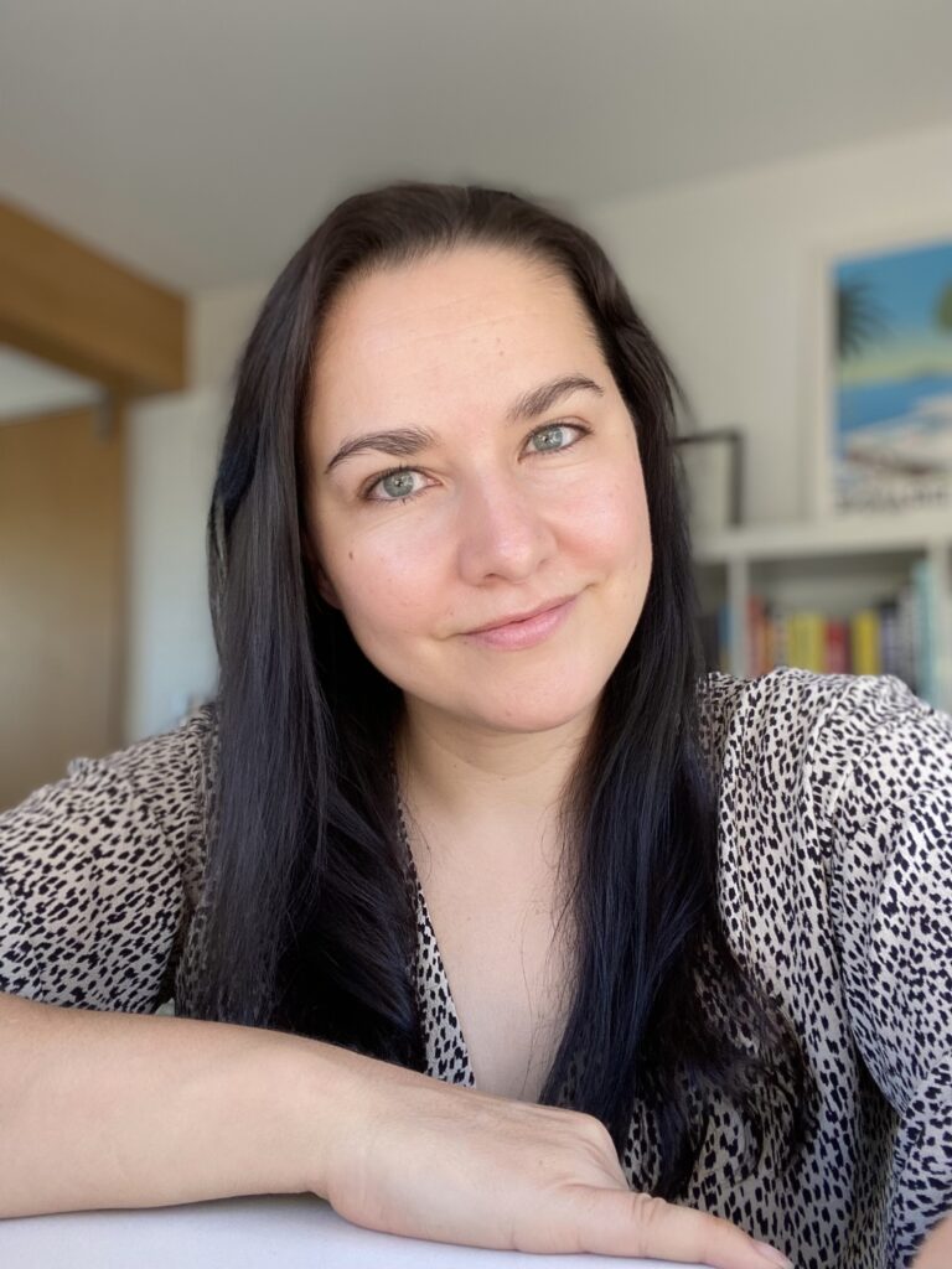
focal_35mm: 30
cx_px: 476
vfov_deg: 60.0
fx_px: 1100
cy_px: 634
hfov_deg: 46.8
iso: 80
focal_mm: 2.71
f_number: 2.2
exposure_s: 1/122
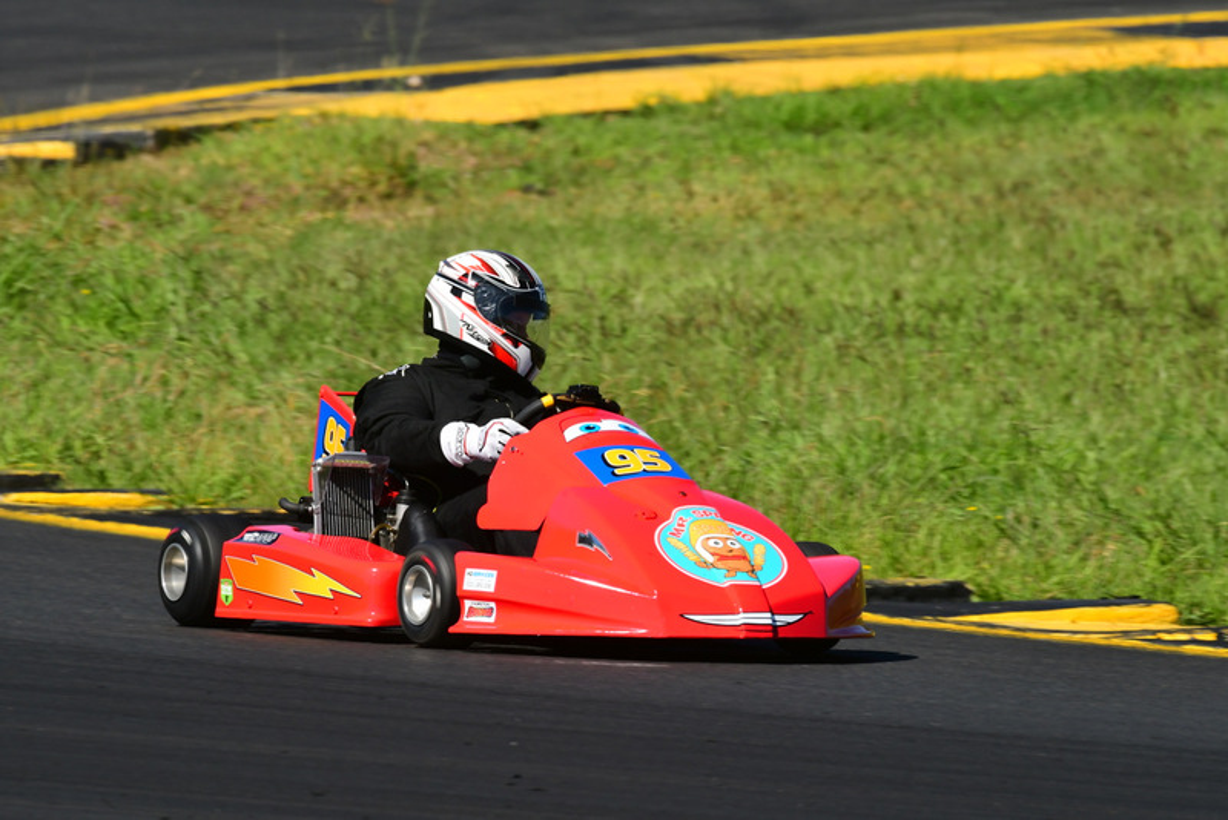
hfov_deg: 2.7
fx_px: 25591
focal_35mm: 750
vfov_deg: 1.8
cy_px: 410
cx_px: 614
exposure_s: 1/640
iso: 400
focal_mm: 500
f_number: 11
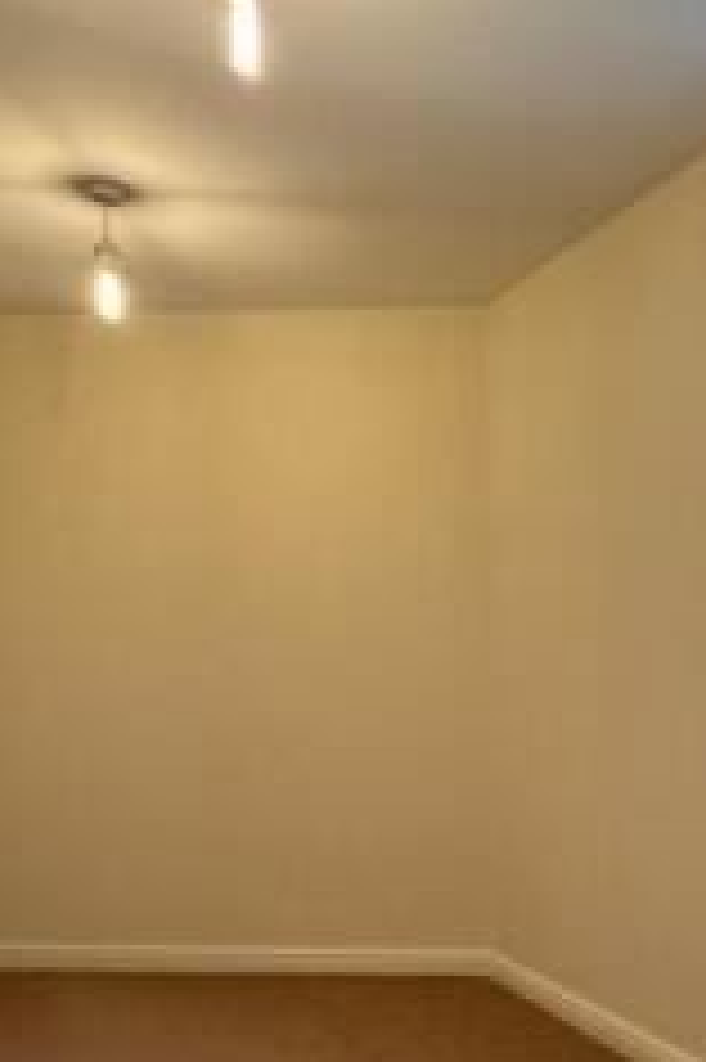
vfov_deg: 52.4
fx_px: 1060
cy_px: 686
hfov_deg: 34.5
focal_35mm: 36
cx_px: 650
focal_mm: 2.22
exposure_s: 1/100
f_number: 2.2
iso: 125
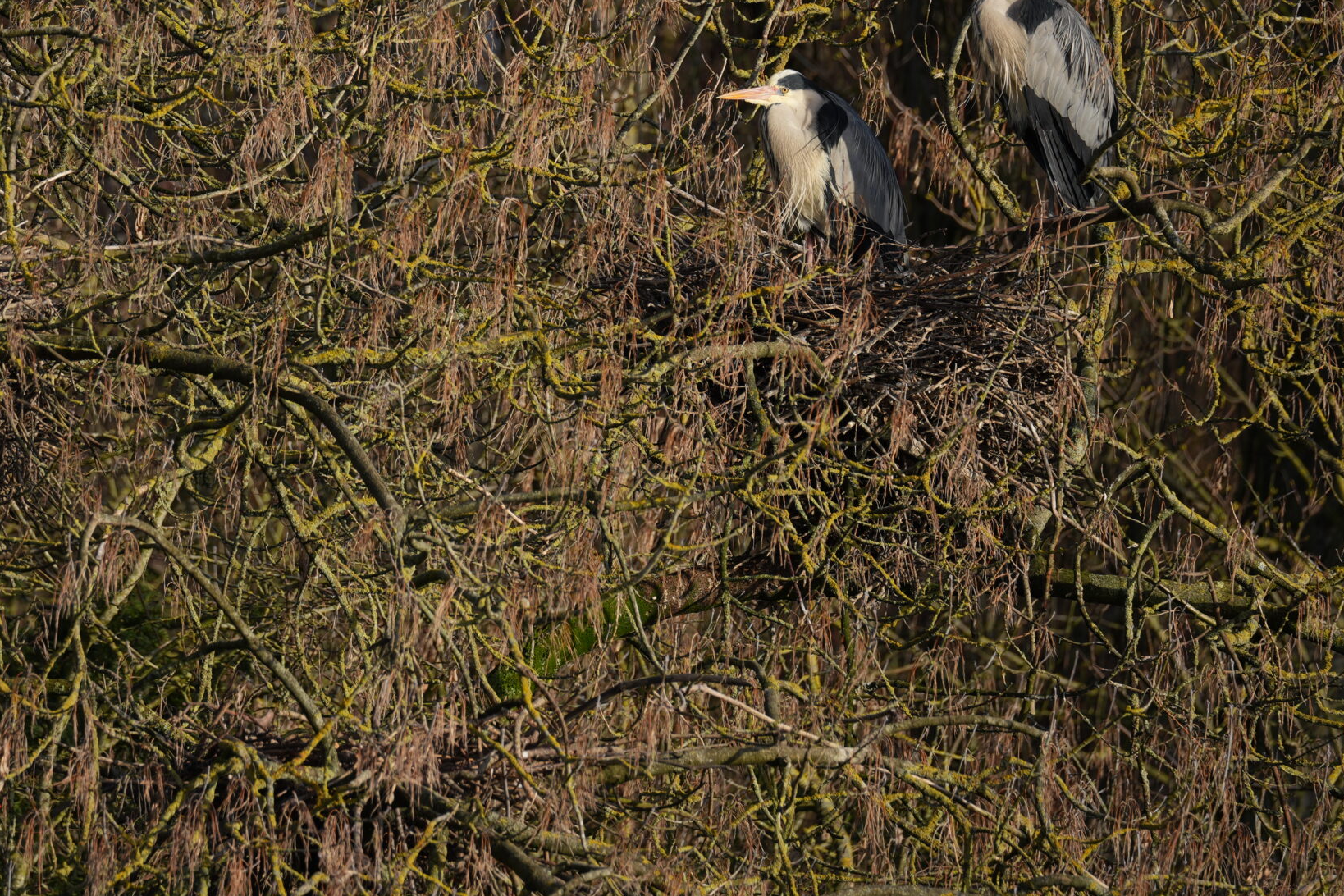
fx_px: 23332
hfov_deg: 3.3
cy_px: 252
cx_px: 496
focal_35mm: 625
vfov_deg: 2.2
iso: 100
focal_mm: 400
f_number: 8
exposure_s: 1/250
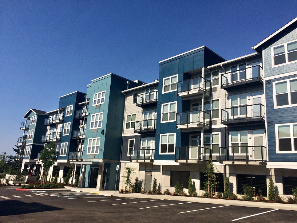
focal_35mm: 29
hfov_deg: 61.7
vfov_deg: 48.2
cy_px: 112
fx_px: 249
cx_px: 148
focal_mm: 4.15
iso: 32
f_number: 2.2
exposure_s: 1/3731
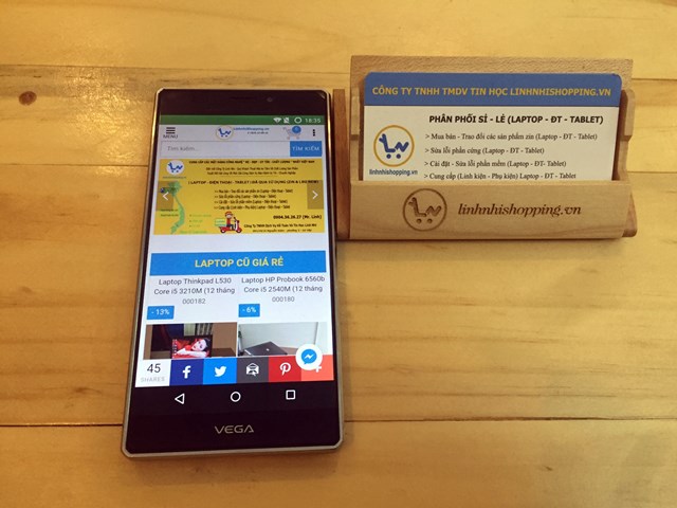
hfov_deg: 61.7
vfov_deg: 48.2
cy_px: 254
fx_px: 567
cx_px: 338
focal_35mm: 29
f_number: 2.2
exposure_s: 1/33
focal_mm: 4.15
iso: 200
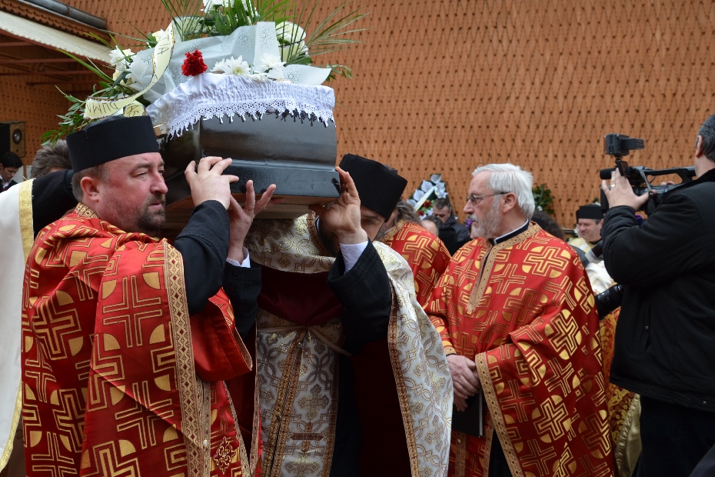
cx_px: 271
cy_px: 199
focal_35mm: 41
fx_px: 807
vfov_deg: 32.8
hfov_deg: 47.4
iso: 200
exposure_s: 1/125
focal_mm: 21
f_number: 5.6
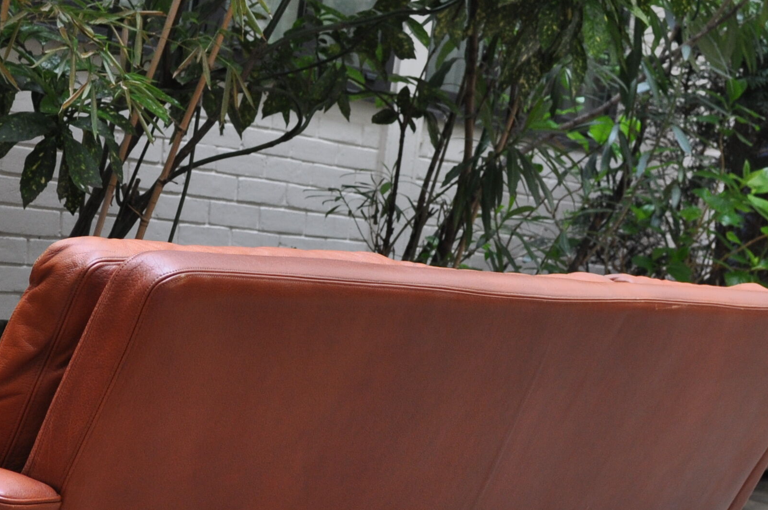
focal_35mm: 97
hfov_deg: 20.9
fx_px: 2067
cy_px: 342
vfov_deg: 14.0
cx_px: 214
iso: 280
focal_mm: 24
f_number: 5.6
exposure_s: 1/125
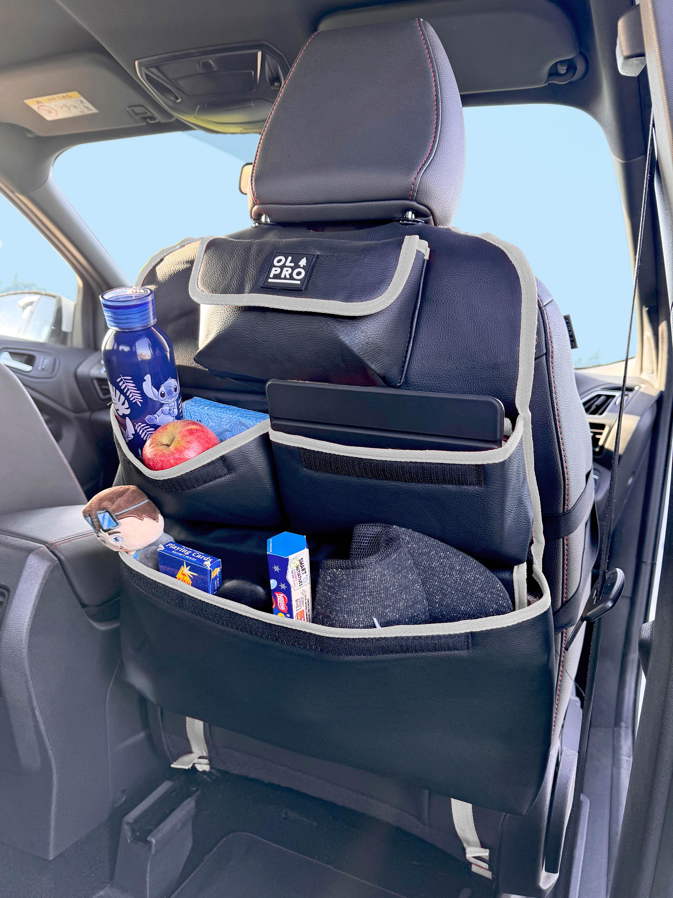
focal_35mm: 24
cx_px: 336
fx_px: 622
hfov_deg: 56.8
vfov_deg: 71.6
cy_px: 449
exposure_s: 1/121
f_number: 1.78
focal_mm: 6.86
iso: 100
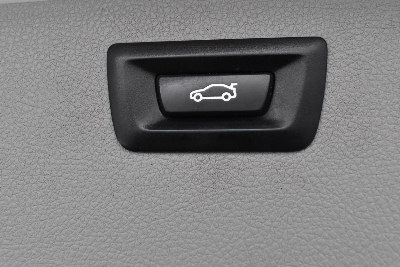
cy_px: 99
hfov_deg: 50.6
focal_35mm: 38
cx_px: 215
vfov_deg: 34.9
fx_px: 422
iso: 3200
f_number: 6.3
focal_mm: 18
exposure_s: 1/160
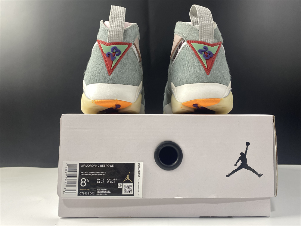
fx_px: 226
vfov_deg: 53.1
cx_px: 150
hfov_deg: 67.3
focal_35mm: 26
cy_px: 113
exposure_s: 1/100
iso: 80
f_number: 1.8
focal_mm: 4.25
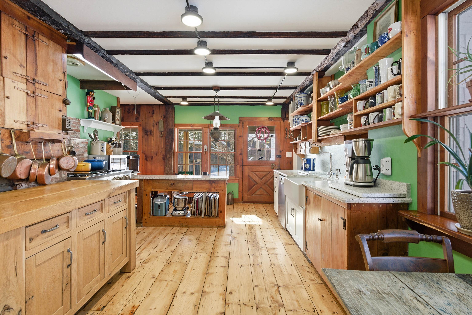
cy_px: 158
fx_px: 243
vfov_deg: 65.9
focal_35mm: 18
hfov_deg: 88.4
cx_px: 236
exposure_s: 1/640
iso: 500
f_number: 8
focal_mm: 18.5
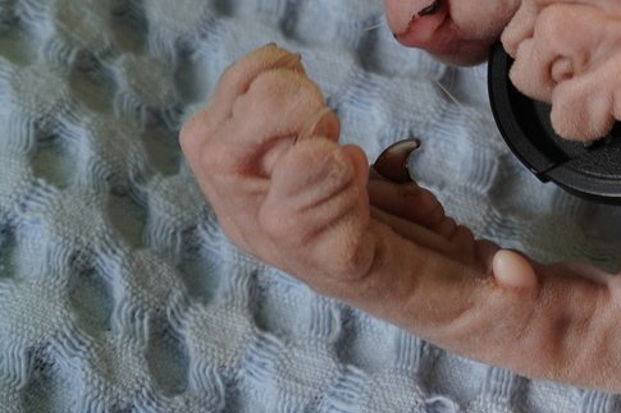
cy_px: -177
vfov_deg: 9.3
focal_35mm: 144
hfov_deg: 14.0
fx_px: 2477
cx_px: 666
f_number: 5.6
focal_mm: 29
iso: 200
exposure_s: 1/100
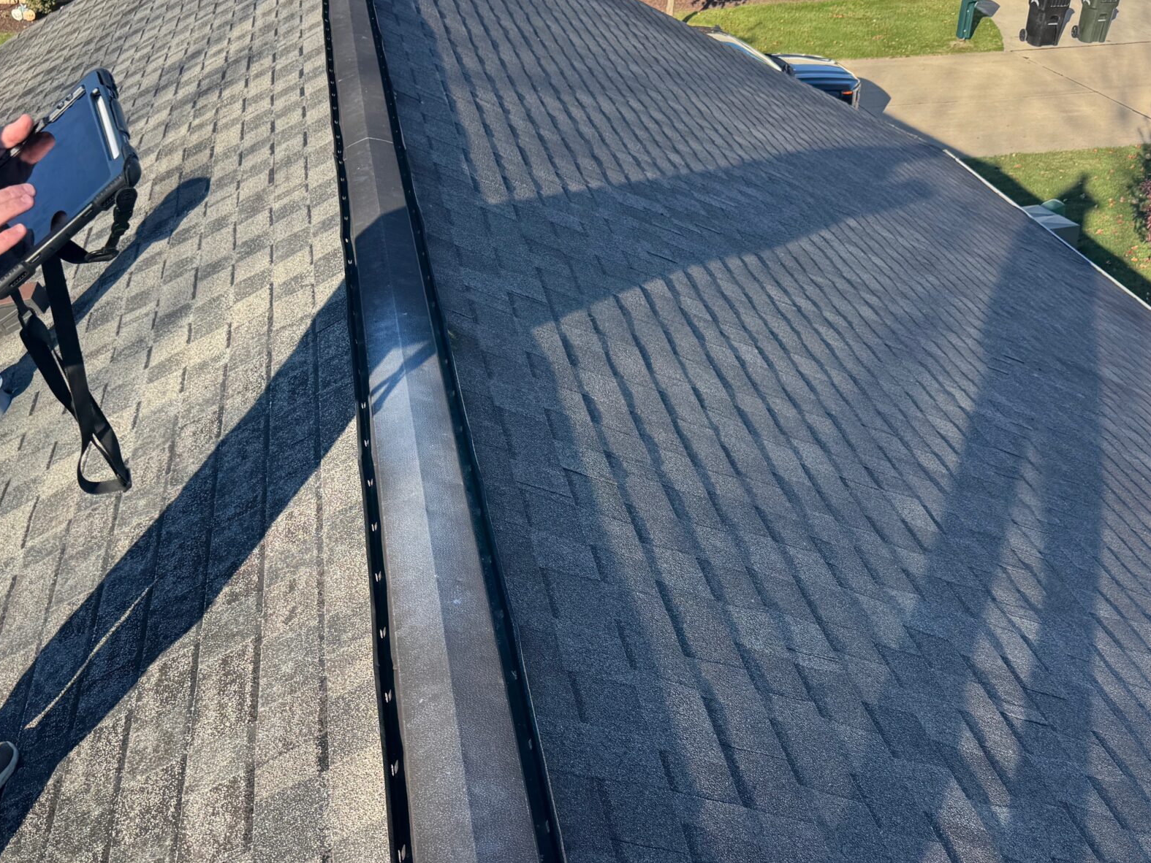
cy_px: 508
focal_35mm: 39
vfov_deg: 36.7
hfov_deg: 47.8
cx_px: 556
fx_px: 1297
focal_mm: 6.76
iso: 80
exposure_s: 1/1215
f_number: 1.78
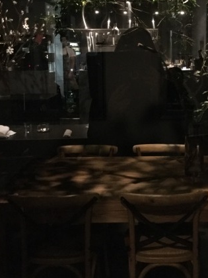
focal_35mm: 47
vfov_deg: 39.9
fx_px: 377
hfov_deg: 30.4
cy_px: 90
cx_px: 154
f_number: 2.4
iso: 800
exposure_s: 1/15
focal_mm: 3.3
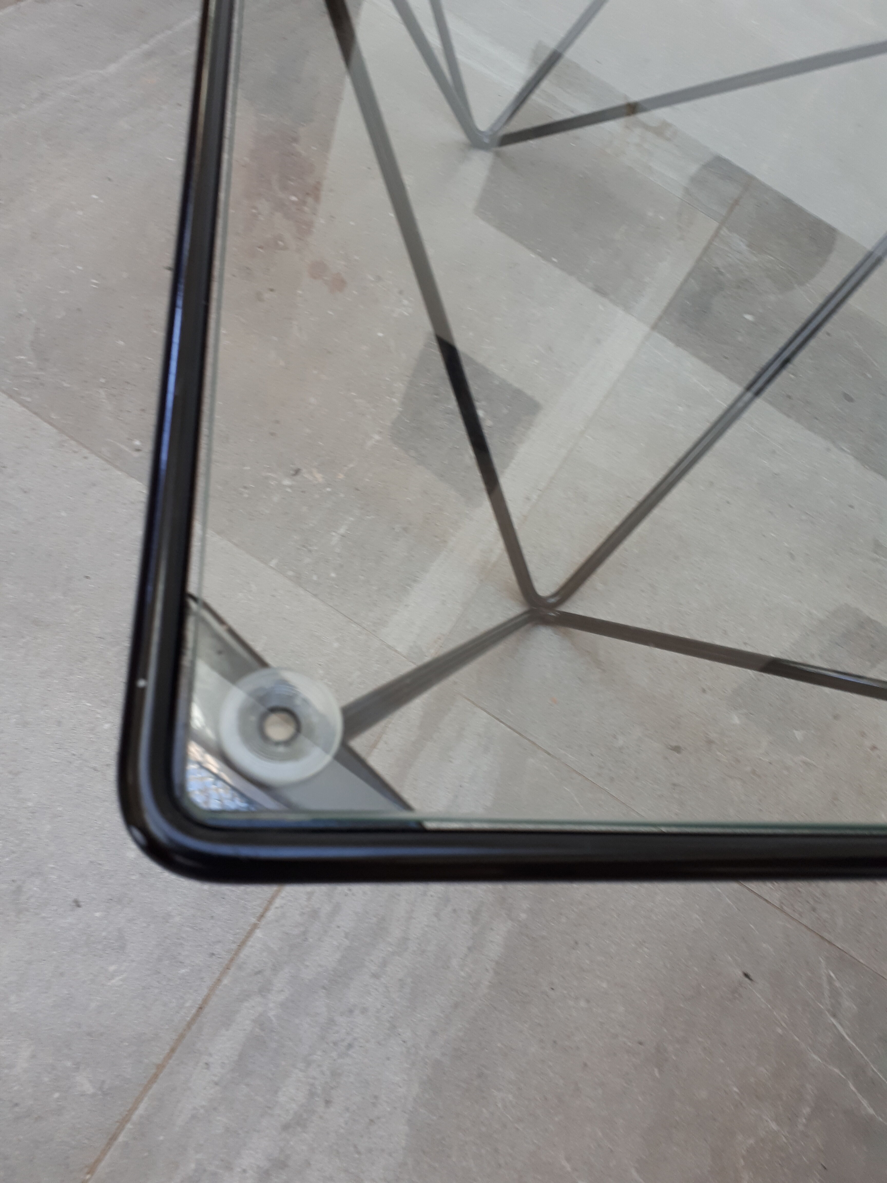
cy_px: 592
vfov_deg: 65.3
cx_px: 444
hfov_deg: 51.4
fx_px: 922
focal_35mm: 27
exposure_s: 1/30
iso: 80
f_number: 1.9
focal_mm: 3.6
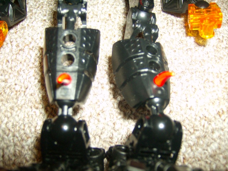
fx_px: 237
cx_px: 114
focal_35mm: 36
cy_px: 86
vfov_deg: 39.7
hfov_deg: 51.4
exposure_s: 1/60
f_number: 2.8
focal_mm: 6
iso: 200
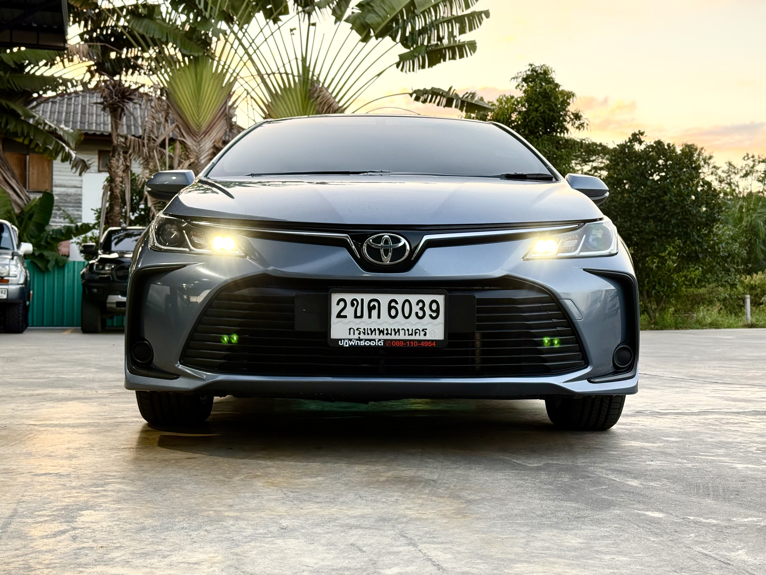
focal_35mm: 48
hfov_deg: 39.7
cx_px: 383
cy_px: 288
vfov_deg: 30.3
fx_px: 1062
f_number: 1.78
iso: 80
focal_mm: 6.76
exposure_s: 1/100
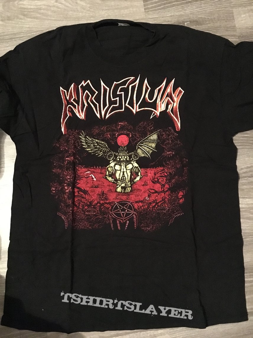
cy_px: 169
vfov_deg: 61.7
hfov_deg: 48.2
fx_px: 283
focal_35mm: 29
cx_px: 126
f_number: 2.2
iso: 1600
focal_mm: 4.15
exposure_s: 1/17
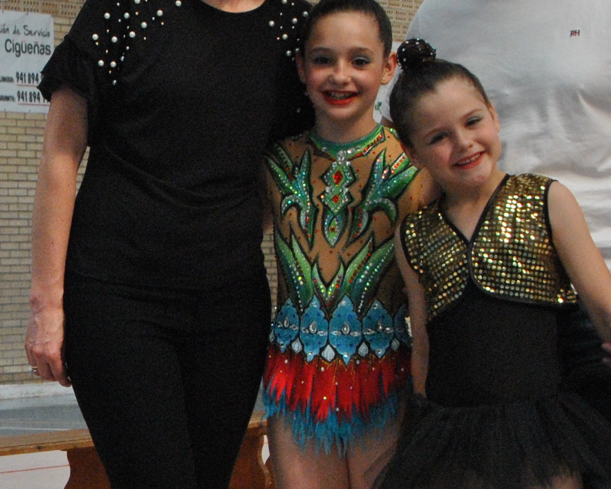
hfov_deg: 11.2
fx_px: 3073
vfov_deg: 9.1
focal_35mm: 170
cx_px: -27
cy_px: 245
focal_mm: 34
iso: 800
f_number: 6.3
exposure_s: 1/160
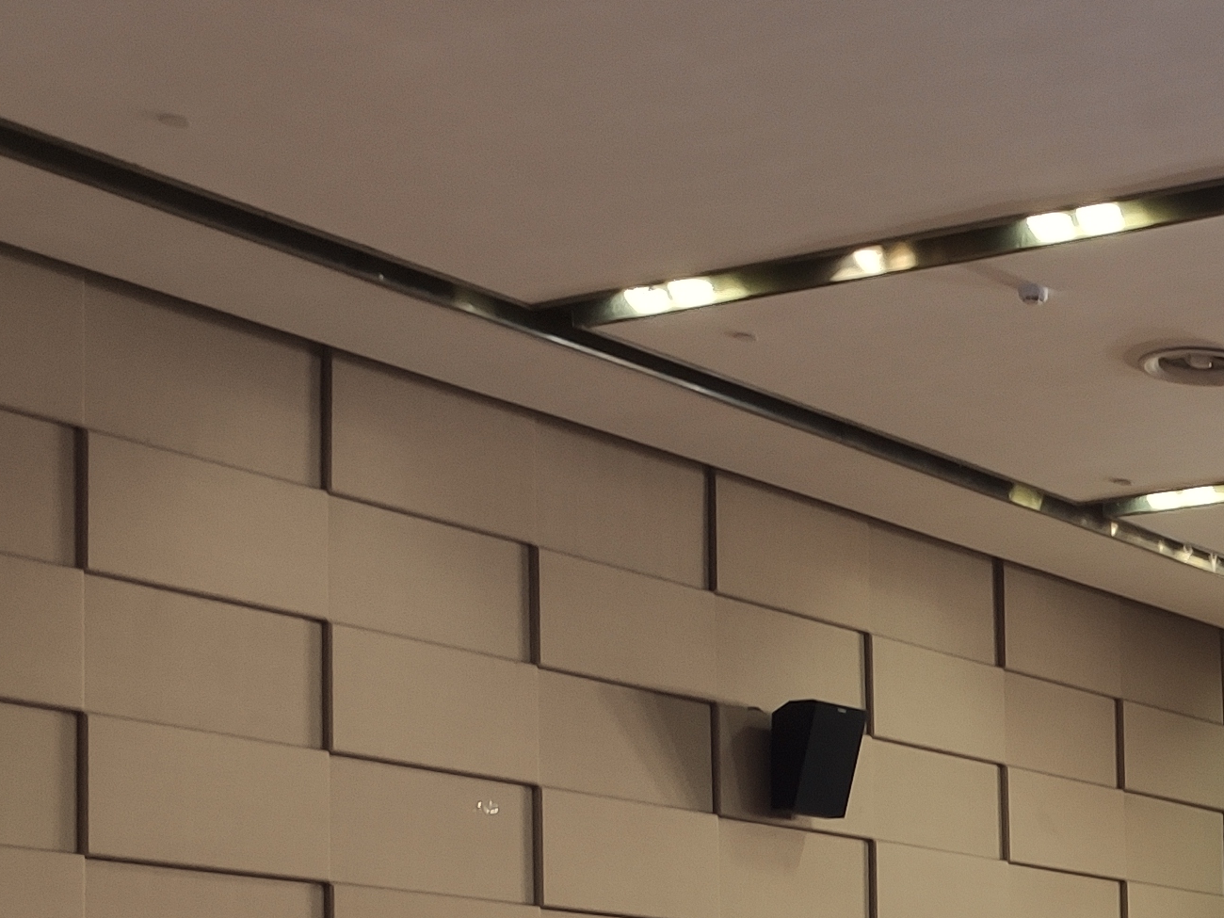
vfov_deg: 17.7
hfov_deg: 20.9
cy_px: 1047
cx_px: 1816
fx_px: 2829
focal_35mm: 80
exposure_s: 1/33
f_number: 1.75
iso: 176
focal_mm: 4.77
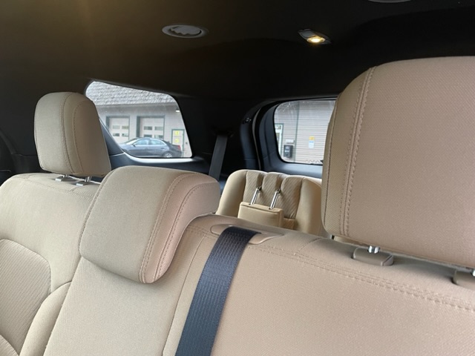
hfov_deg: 67.3
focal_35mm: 26
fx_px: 357
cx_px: 238
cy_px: 178
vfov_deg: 53.1
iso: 250
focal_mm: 4.2
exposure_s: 1/50
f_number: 1.6
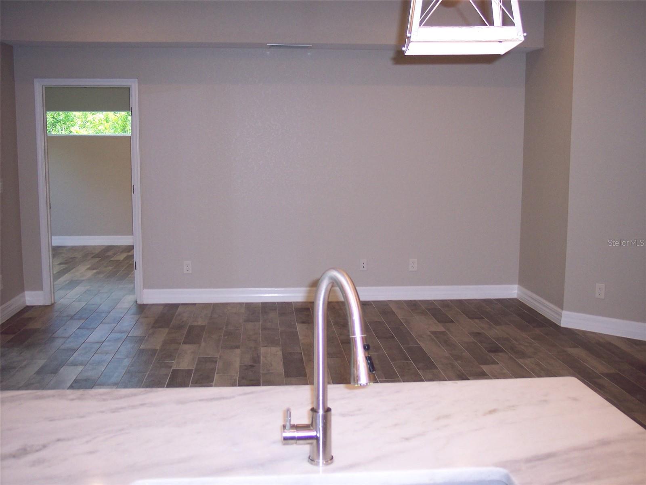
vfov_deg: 36.8
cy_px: 242
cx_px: 323
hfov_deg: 47.9
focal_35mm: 39
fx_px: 728
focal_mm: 8
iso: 140
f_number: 2.8
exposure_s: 1/60
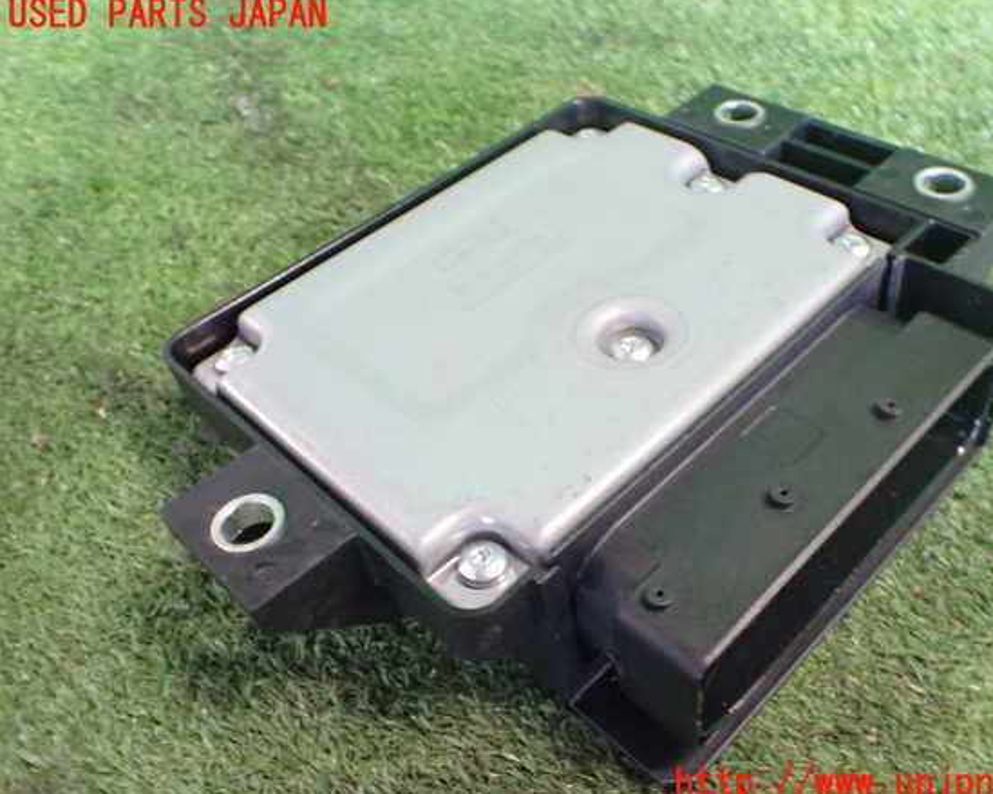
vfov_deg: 45.8
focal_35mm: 32
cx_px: 541
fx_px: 940
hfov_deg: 55.6
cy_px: 400
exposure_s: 1/40
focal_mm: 5.4
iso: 800
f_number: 2.3
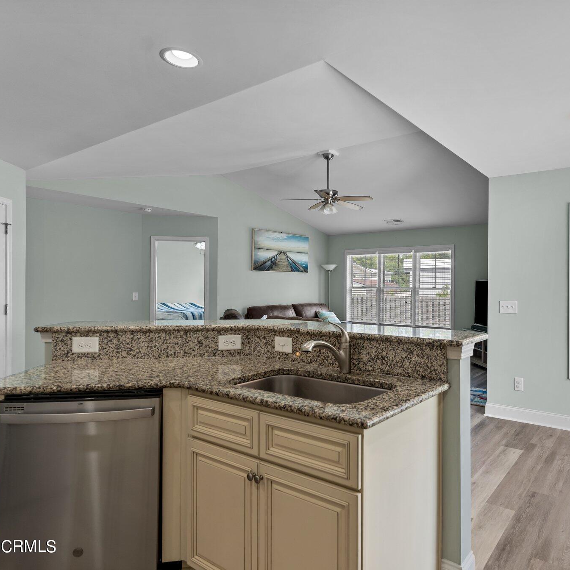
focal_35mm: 22
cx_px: 369
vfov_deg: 69.6
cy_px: 283
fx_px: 410
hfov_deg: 68.1
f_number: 5
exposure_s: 1/30
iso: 800
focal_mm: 17
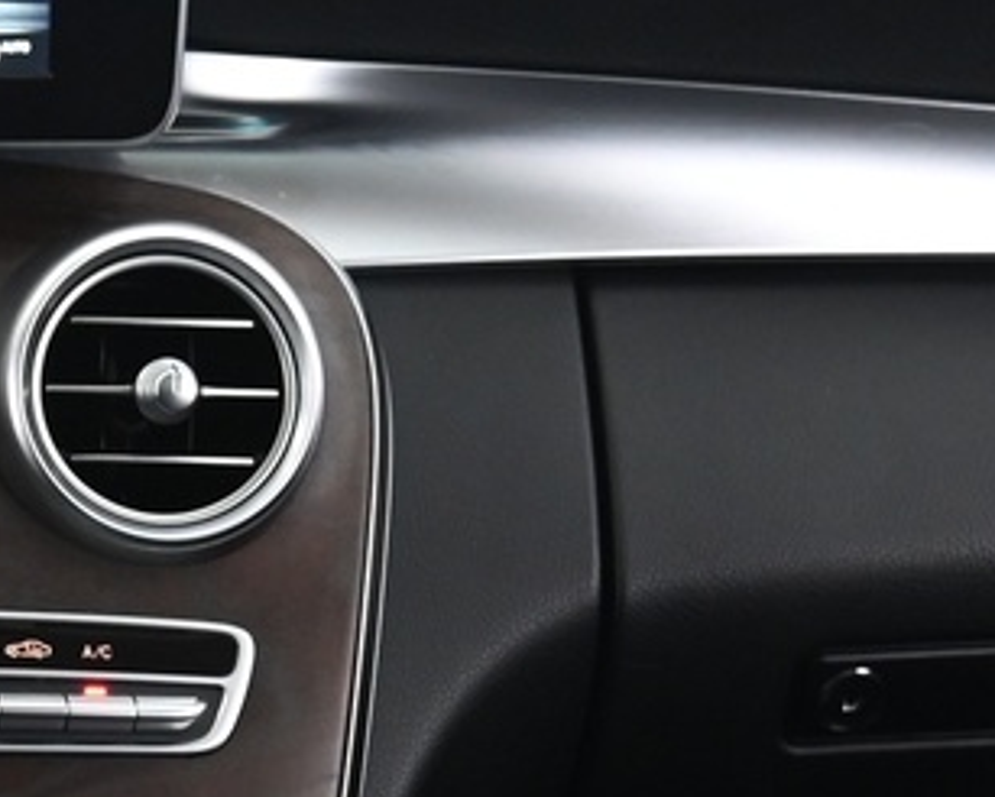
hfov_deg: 15.4
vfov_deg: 12.6
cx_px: -314
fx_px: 3507
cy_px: 1021
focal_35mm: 119
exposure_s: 1/15
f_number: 4
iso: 2000
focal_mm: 24
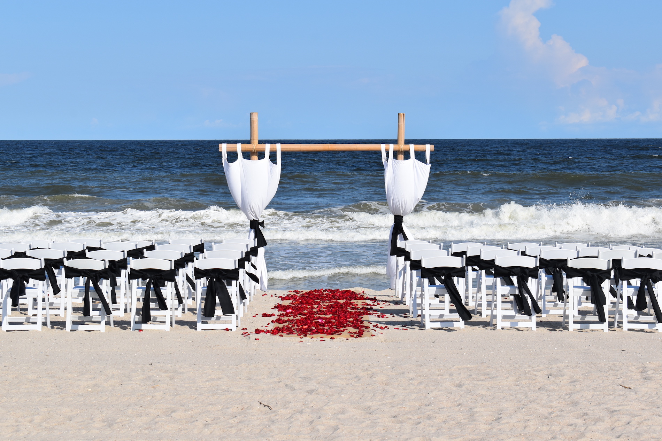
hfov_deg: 24.6
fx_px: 1517
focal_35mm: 82
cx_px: 331
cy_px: 220
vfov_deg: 16.6
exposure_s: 1/500
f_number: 11
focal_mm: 55
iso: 200
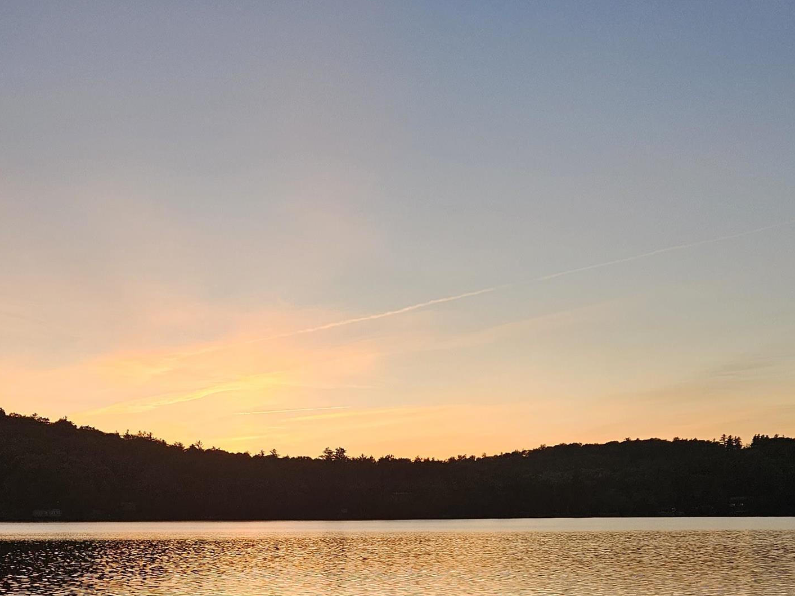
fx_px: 1148
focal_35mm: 50
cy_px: 572
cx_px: 322
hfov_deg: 38.0
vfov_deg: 27.7
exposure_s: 1/180
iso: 80
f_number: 1.8
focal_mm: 5.4
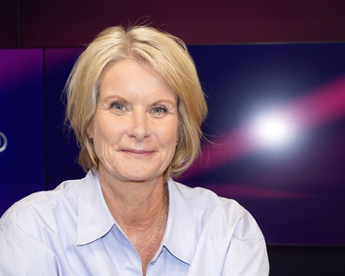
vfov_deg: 33.4
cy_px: 139
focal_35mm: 45
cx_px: 135
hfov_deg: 41.0
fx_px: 459
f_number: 5.6
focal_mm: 39
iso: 2000
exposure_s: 1/160
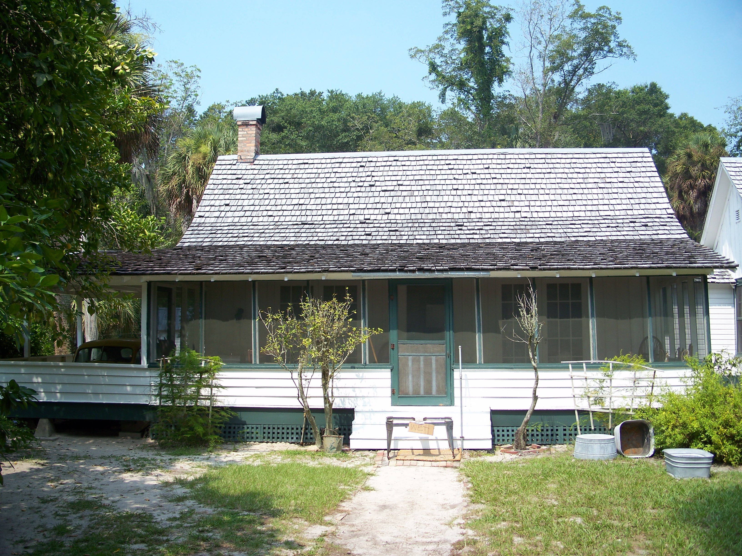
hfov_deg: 50.1
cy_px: 278
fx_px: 793
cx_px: 371
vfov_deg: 38.7
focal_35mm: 37
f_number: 2.8
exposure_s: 1/640
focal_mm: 7.8
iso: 64
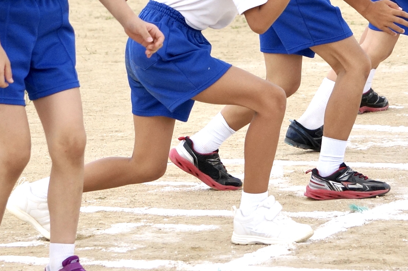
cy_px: 136
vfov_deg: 11.7
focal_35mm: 117
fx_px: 1325
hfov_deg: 17.5
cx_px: 204
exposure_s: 1/2000
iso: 400
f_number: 5
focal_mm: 78
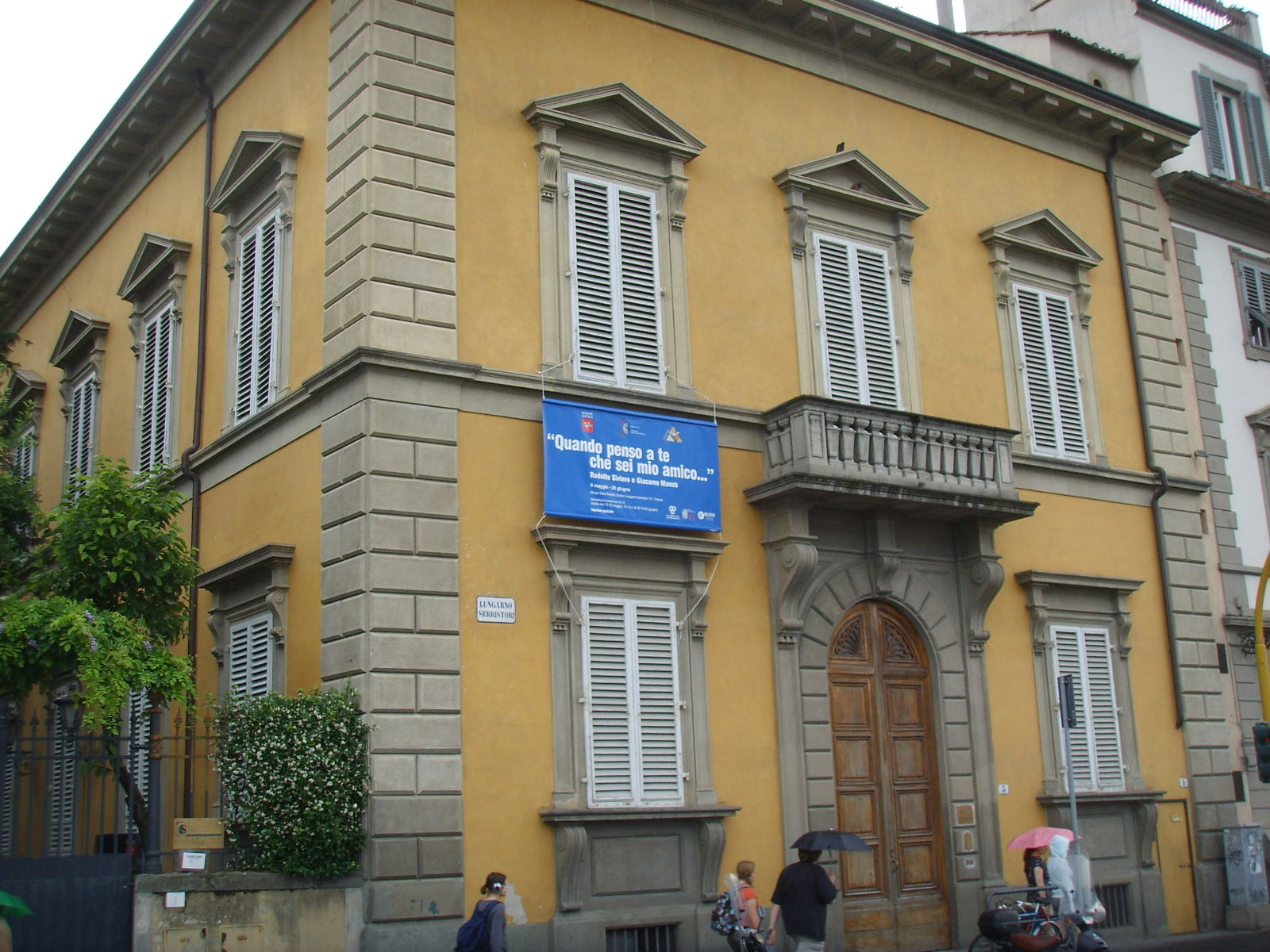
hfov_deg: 47.9
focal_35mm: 39
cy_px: 476
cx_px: 635
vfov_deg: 36.8
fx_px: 1431
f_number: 3.5
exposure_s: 1/90
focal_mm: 6.6
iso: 50
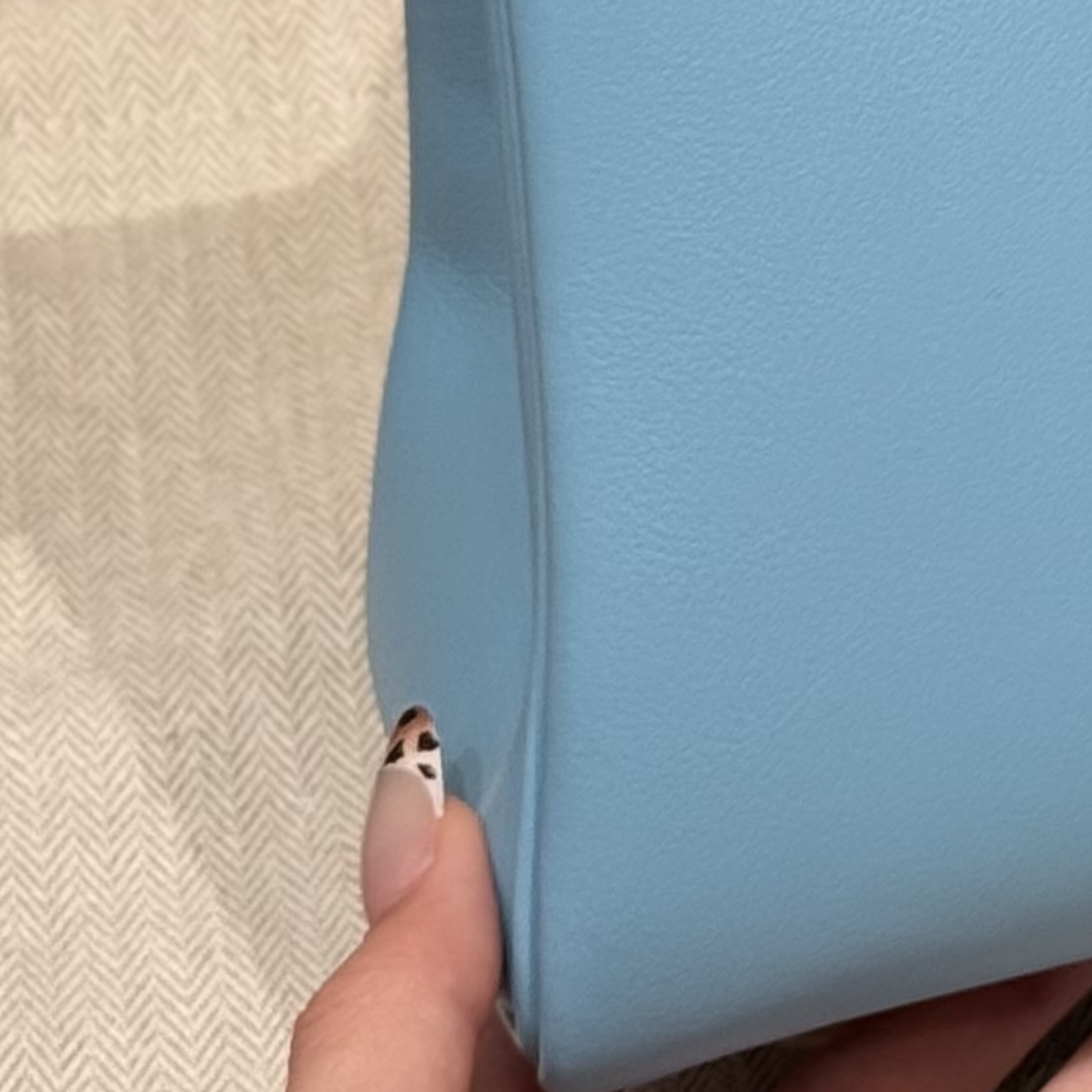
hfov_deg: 8.2
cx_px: 1847
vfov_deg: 8.3
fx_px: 7352
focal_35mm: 206
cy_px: -653
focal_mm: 6.76
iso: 125
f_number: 1.78
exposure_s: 1/192
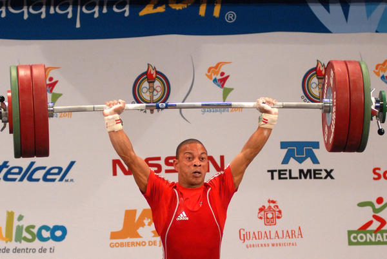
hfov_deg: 17.0
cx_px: 194
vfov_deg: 11.5
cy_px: 130
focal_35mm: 120
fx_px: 1292
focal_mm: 80
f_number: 2.8
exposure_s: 1/250
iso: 800
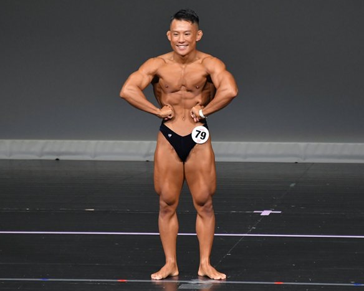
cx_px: 207
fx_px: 6032
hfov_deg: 3.5
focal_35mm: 560
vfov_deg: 2.8
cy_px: 146
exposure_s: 1/400
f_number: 5.6
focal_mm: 300
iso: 4000
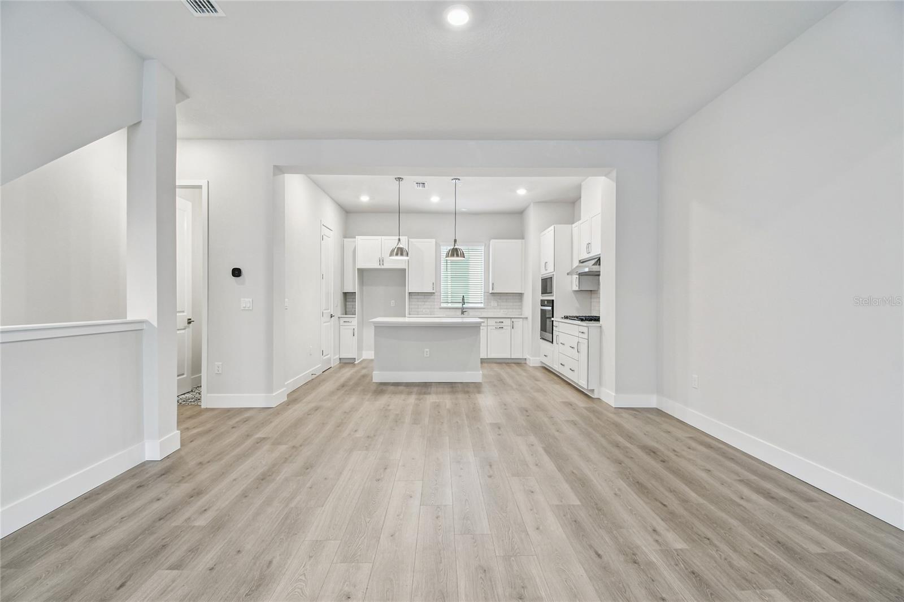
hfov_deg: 100.4
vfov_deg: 77.3
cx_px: 452
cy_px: 301
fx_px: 377
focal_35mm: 15
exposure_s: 1/25
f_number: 7.1
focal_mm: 10
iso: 100
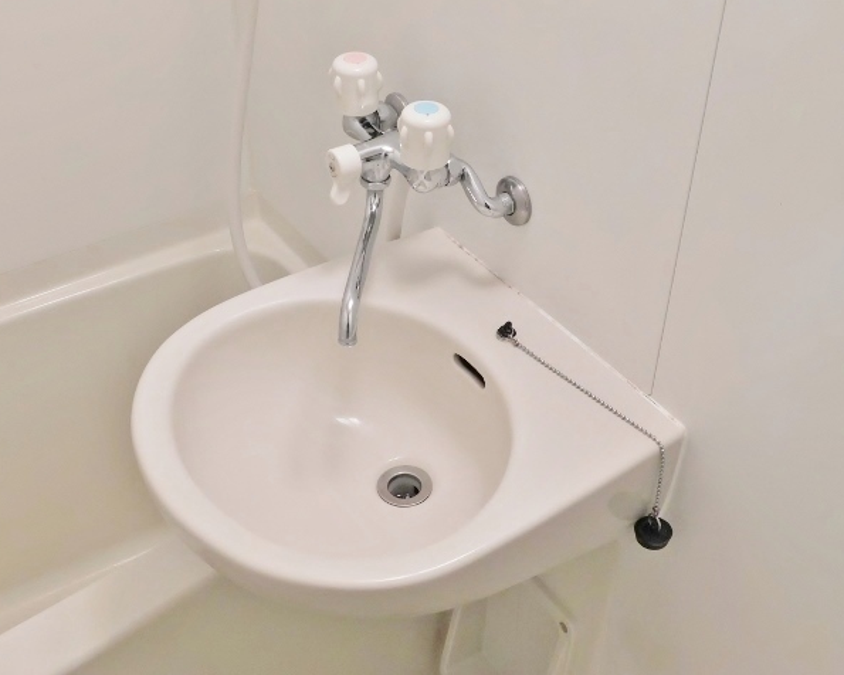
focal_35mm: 42
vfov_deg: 35.7
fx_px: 1049
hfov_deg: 43.8
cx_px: 410
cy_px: 336
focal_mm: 7.1
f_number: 3.6
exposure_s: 1/30
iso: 400
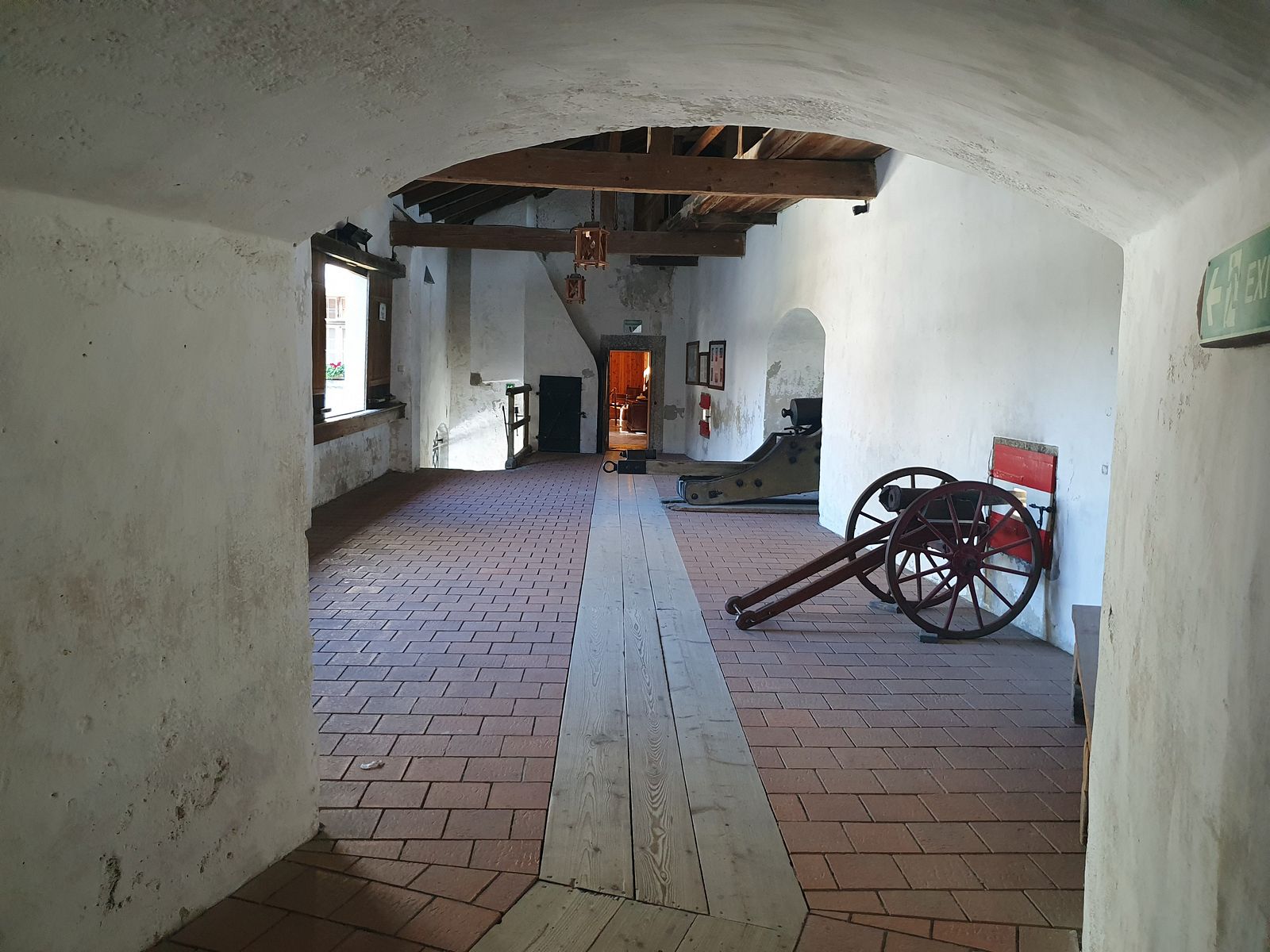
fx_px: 954
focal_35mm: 26
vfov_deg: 53.1
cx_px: 635
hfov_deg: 67.3
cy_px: 476
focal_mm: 4.32
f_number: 1.5
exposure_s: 1/120
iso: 200
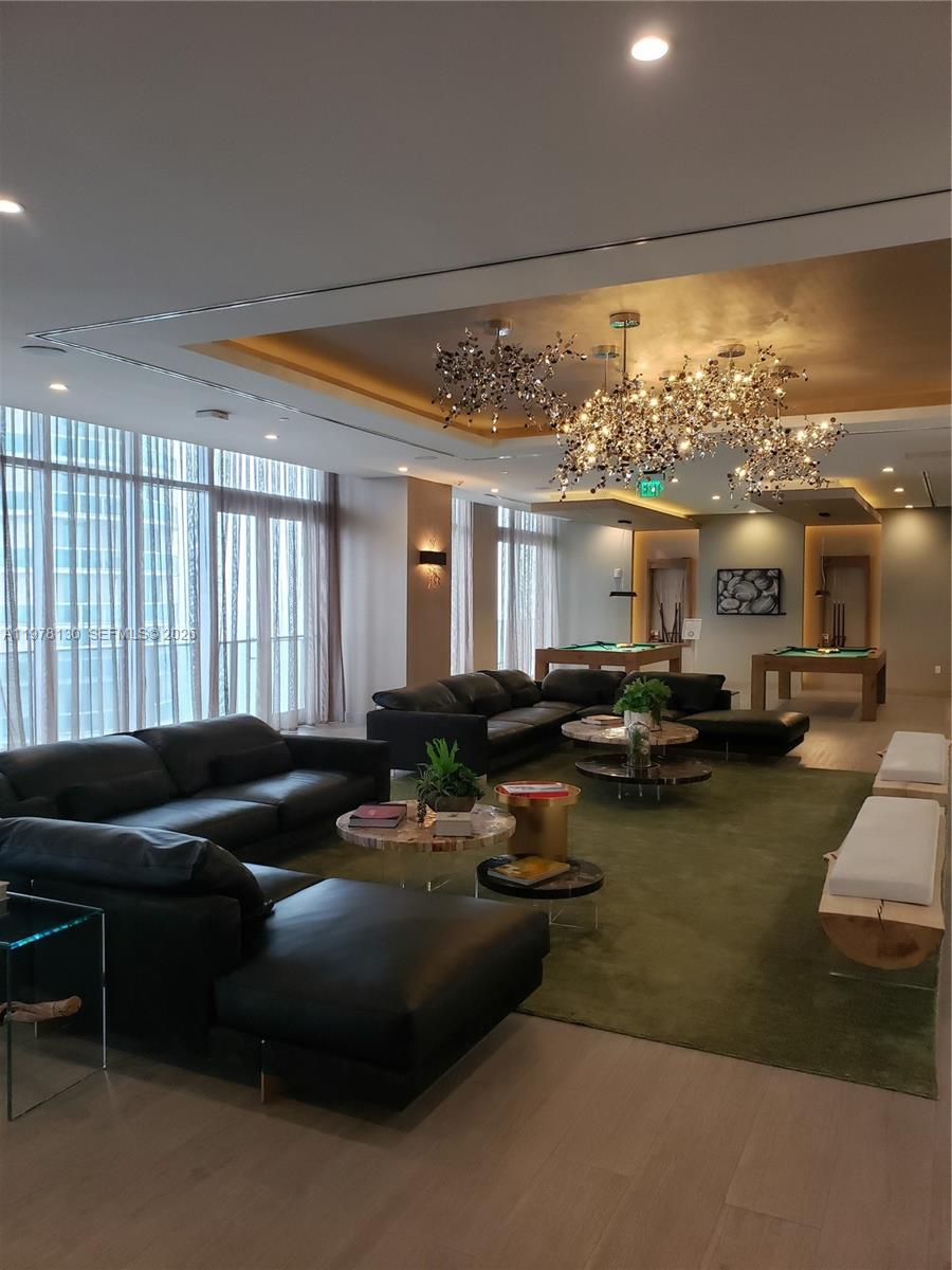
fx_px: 953
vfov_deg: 67.3
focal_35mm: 26
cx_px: 476
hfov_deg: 53.1
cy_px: 635
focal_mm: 4.3
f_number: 2.4
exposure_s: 1/60
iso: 320
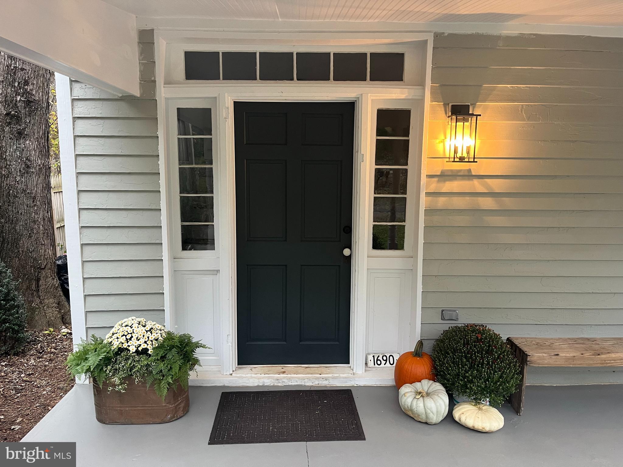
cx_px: 312
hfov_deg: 67.3
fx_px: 468
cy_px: 234
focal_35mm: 26
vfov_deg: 53.1
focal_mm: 5.1
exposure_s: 1/60
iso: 200
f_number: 1.6
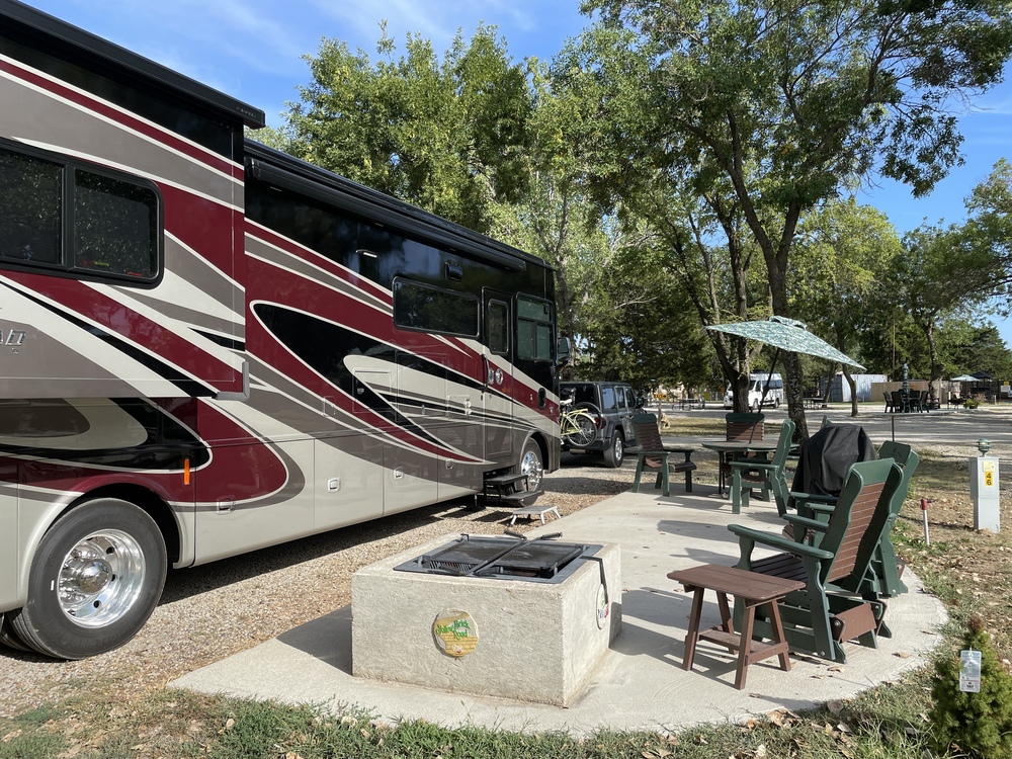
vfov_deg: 53.1
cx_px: 506
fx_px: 760
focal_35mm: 26
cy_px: 380
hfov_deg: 67.3
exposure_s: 1/1984
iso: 32
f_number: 1.6
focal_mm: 4.2
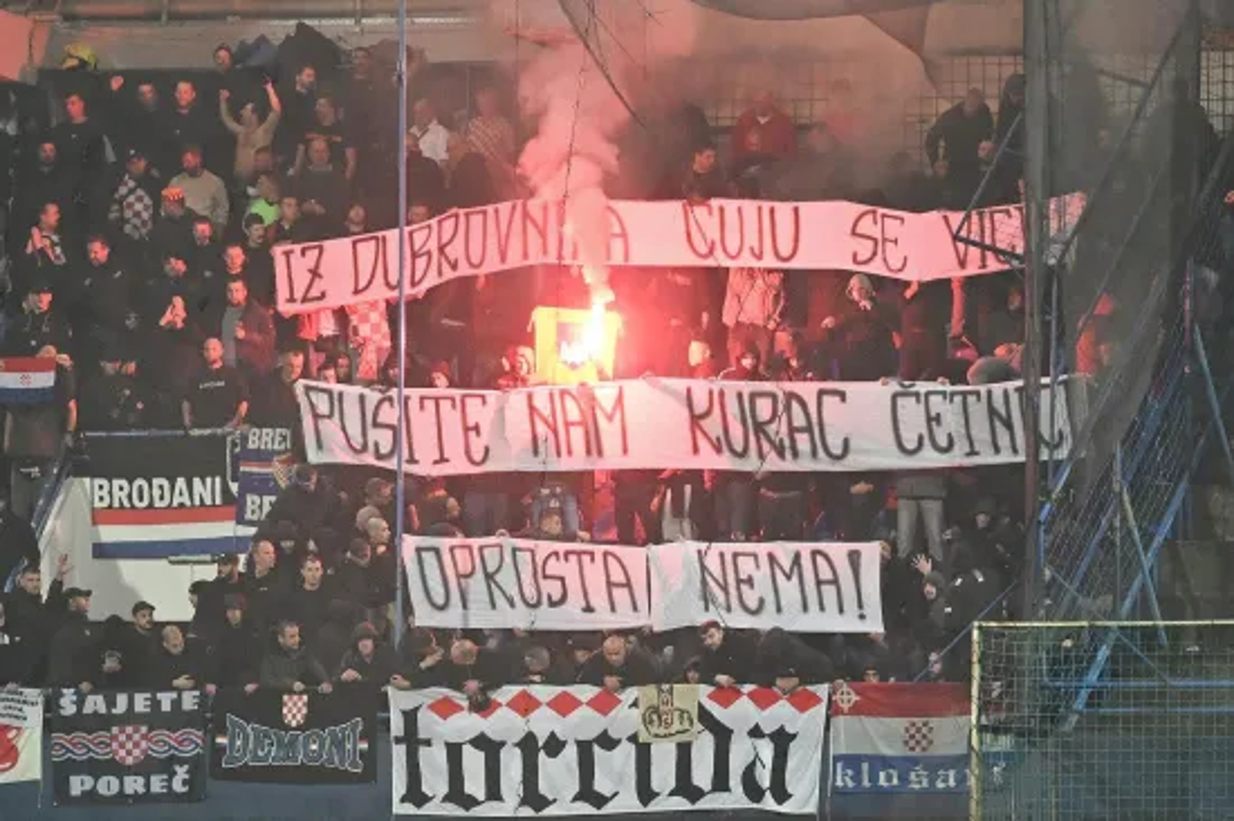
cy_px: 410
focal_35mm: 200
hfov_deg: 10.3
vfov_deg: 6.9
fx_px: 6851
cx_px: 617
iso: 4000
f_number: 2.8
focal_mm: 200
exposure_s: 1/1600
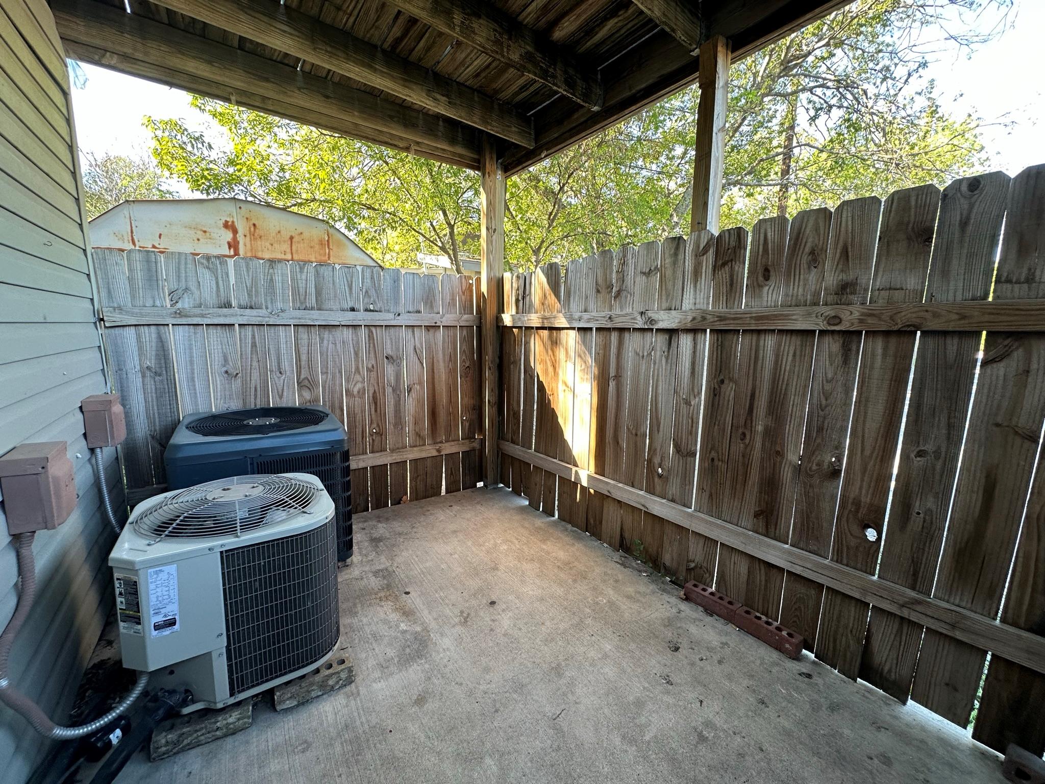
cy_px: 392
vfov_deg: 85.7
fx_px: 423
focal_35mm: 14
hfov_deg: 102.1
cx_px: 522
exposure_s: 1/99
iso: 80
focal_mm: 2.22
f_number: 2.2
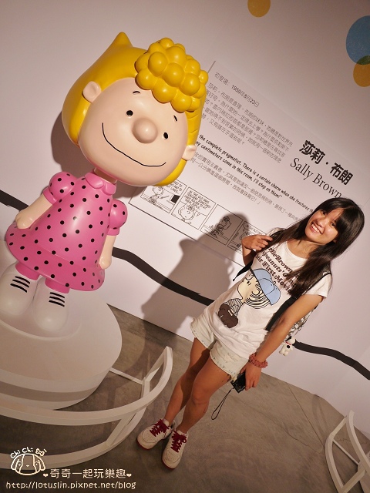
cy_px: 246
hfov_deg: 49.7
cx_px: 185
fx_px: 399
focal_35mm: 28
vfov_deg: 63.4
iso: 100
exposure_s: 1/200
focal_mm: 14
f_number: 2.5
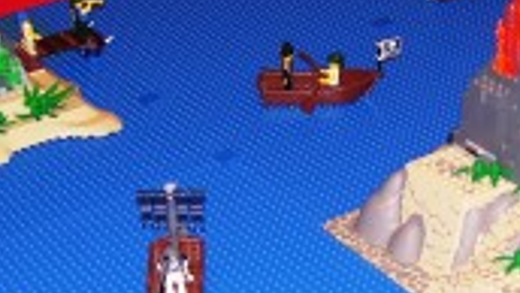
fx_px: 1407
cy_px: 211
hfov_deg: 20.9
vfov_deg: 11.9
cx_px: 275
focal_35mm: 102
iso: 80
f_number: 2.7
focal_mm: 6
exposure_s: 1/60
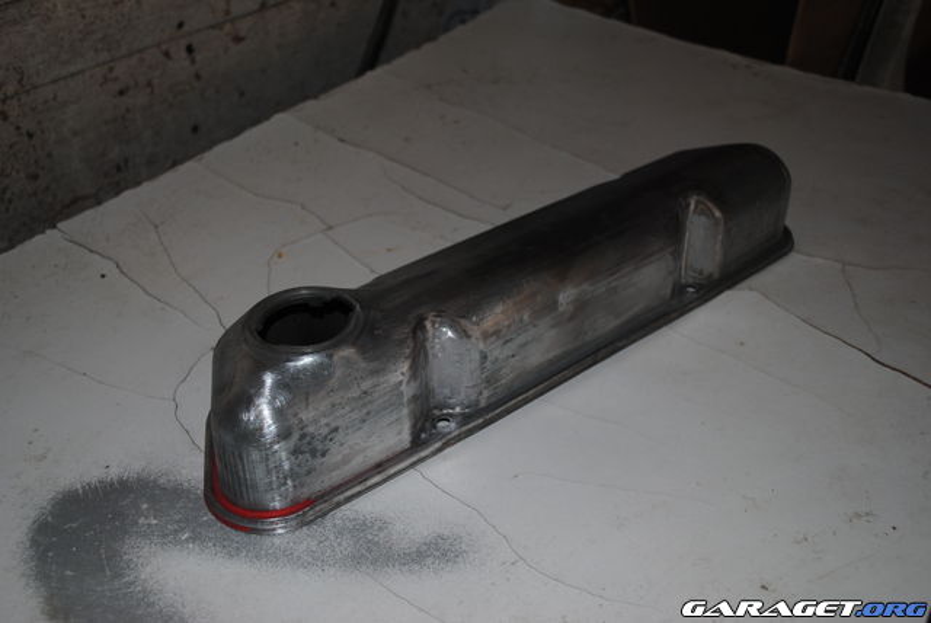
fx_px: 932
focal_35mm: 36
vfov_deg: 36.9
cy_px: 312
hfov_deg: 53.1
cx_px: 466
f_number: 4
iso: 200
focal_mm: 24
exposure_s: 1/60
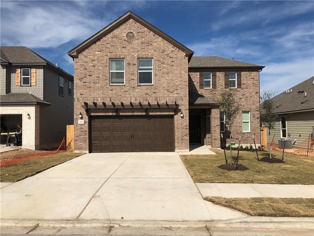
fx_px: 254
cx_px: 157
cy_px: 118
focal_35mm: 28
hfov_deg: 63.4
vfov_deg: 49.7
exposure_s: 1/4000
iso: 20
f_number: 1.8
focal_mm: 4
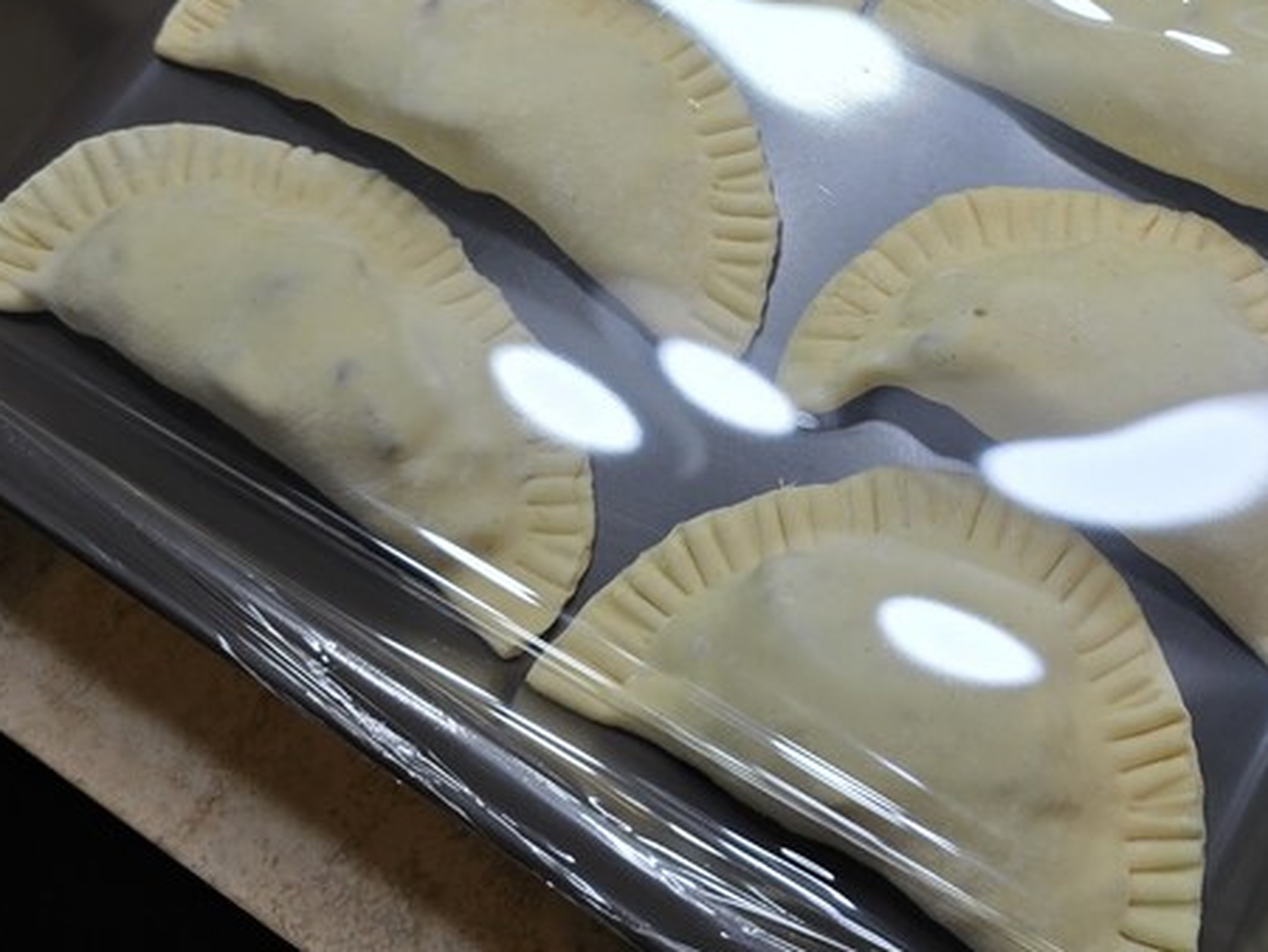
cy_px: 213
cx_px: 938
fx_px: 1686
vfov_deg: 30.9
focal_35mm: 46
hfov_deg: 40.2
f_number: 1.7
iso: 32
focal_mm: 6.3
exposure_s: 1/120
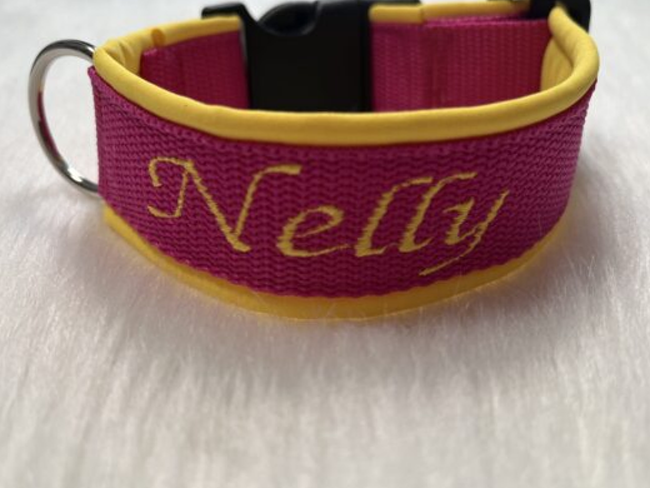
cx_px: 312
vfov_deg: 46.8
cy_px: 238
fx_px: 563
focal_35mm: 30
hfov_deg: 59.9
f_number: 1.6
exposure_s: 1/216
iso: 40
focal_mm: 5.1
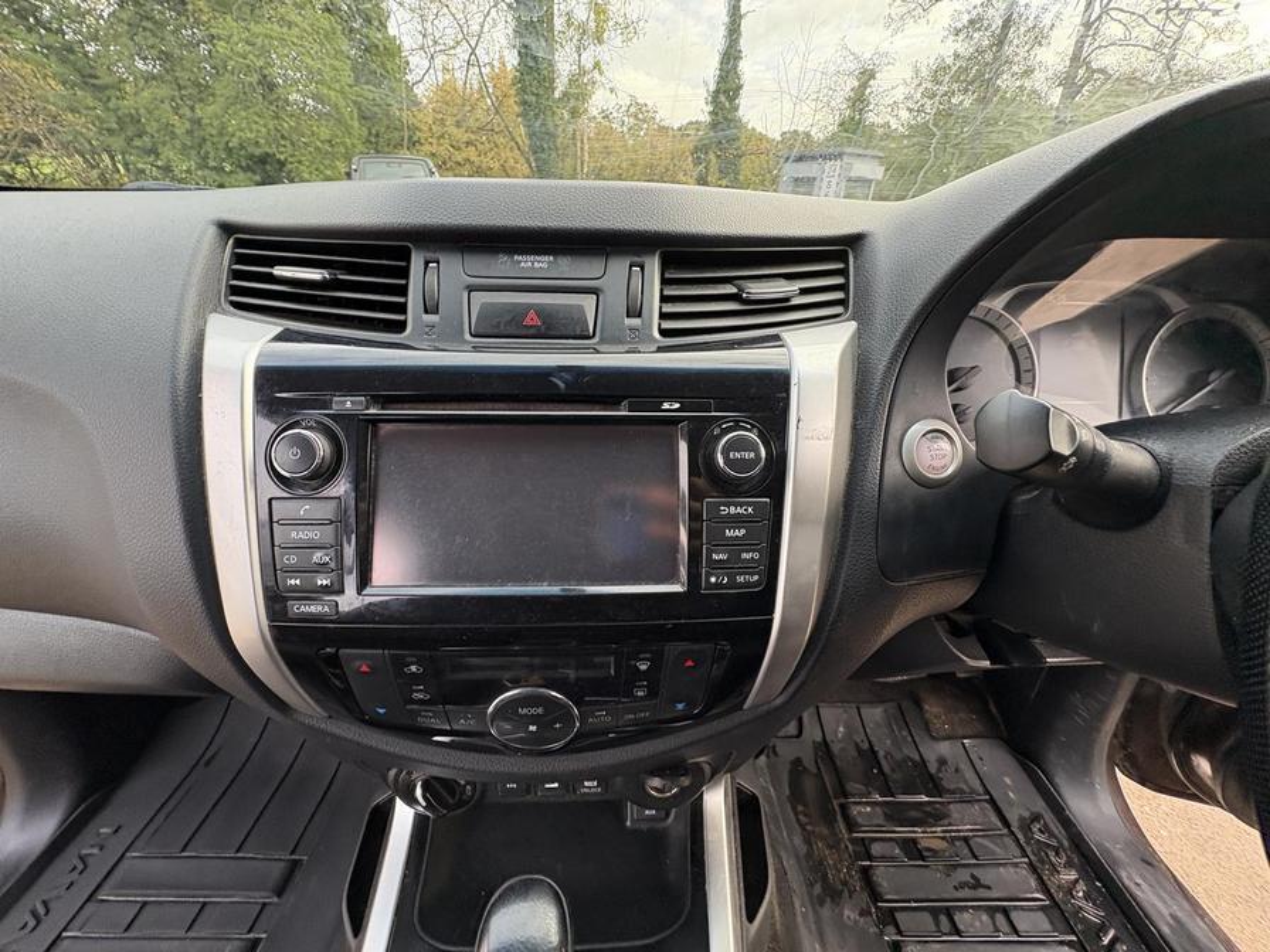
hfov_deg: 102.1
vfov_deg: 85.7
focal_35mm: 14
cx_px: 635
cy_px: 476
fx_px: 514
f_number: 2.2
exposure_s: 1/82
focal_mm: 2.22
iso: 200
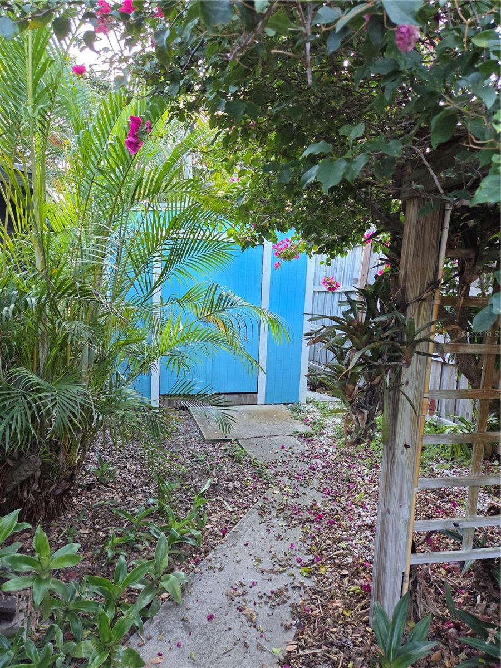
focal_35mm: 23
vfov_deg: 73.9
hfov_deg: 58.9
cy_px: 334
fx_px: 444
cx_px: 250
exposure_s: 1/180
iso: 160
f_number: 1.8
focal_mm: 5.4
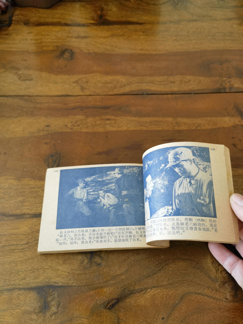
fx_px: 253
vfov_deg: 65.3
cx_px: 122
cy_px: 162
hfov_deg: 51.4
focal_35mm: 27
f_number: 1.9
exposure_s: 1/120
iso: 160
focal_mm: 6.67
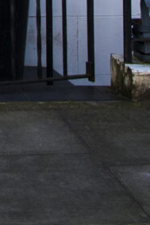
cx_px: -284
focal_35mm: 210
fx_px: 1311
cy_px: -506
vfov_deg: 8.0
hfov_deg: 6.1
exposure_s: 1/250
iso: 400
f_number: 9
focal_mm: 31
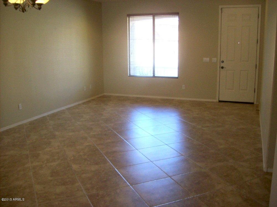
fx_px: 288
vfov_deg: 39.6
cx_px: 138
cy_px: 104
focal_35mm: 36
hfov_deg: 51.4
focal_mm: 6
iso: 159
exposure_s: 1/64
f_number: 2.7
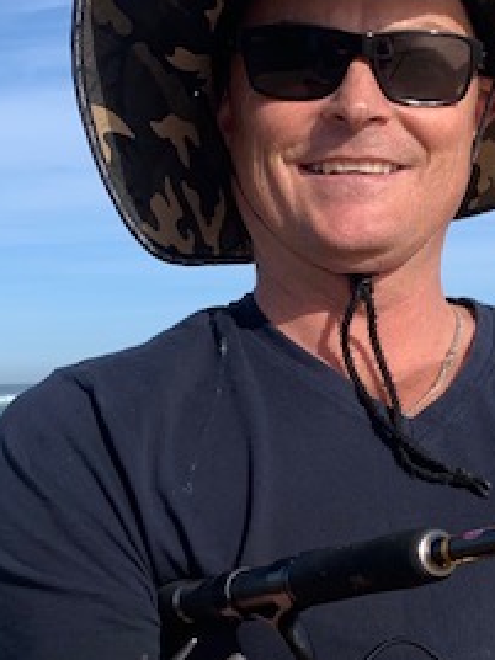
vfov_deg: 30.3
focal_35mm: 62
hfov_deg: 23.5
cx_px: 332
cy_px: 549
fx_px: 1182
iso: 25
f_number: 1.8
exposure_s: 1/1953
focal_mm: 4.25
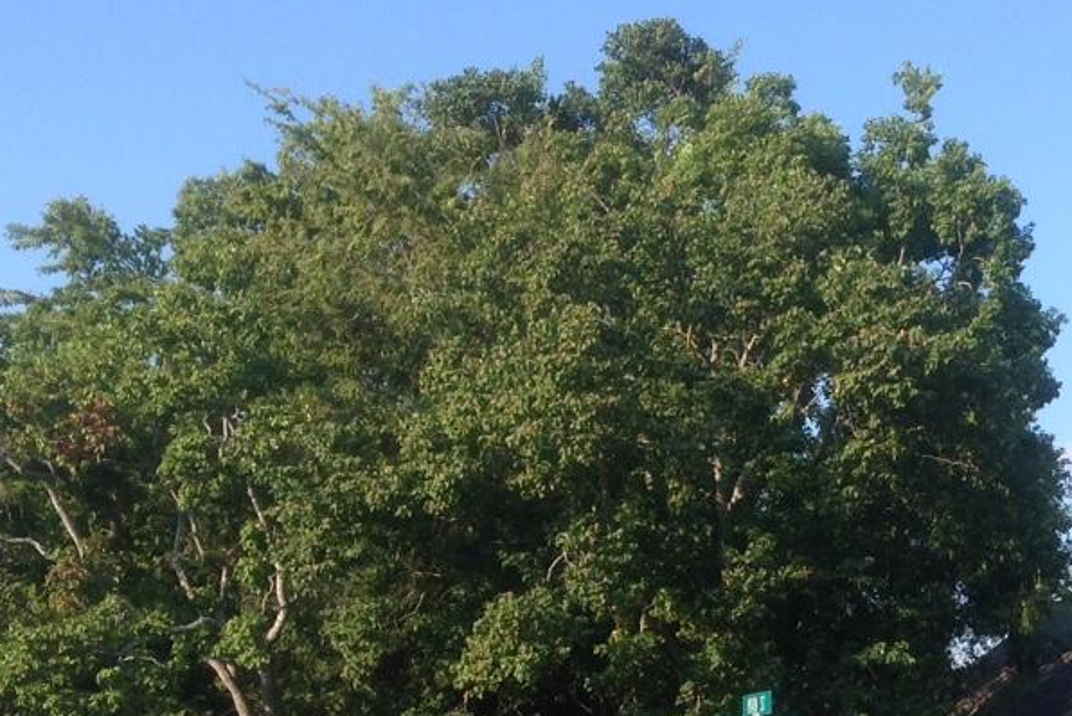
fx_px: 2353
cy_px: 700
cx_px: 1009
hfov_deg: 24.7
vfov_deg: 17.0
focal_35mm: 79
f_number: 2.4
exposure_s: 1/719
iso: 50
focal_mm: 4.28
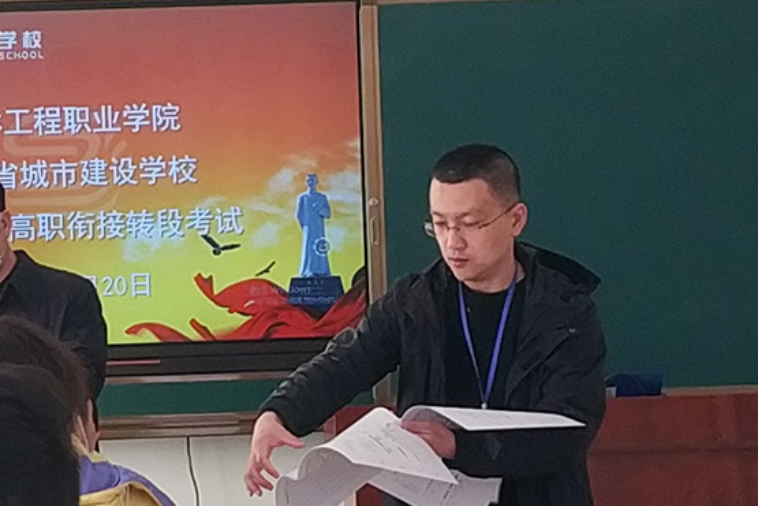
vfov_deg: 28.0
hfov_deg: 40.3
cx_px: 221
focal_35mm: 48
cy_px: 319
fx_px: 1011
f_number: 2
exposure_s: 1/50
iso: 100
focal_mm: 4.5
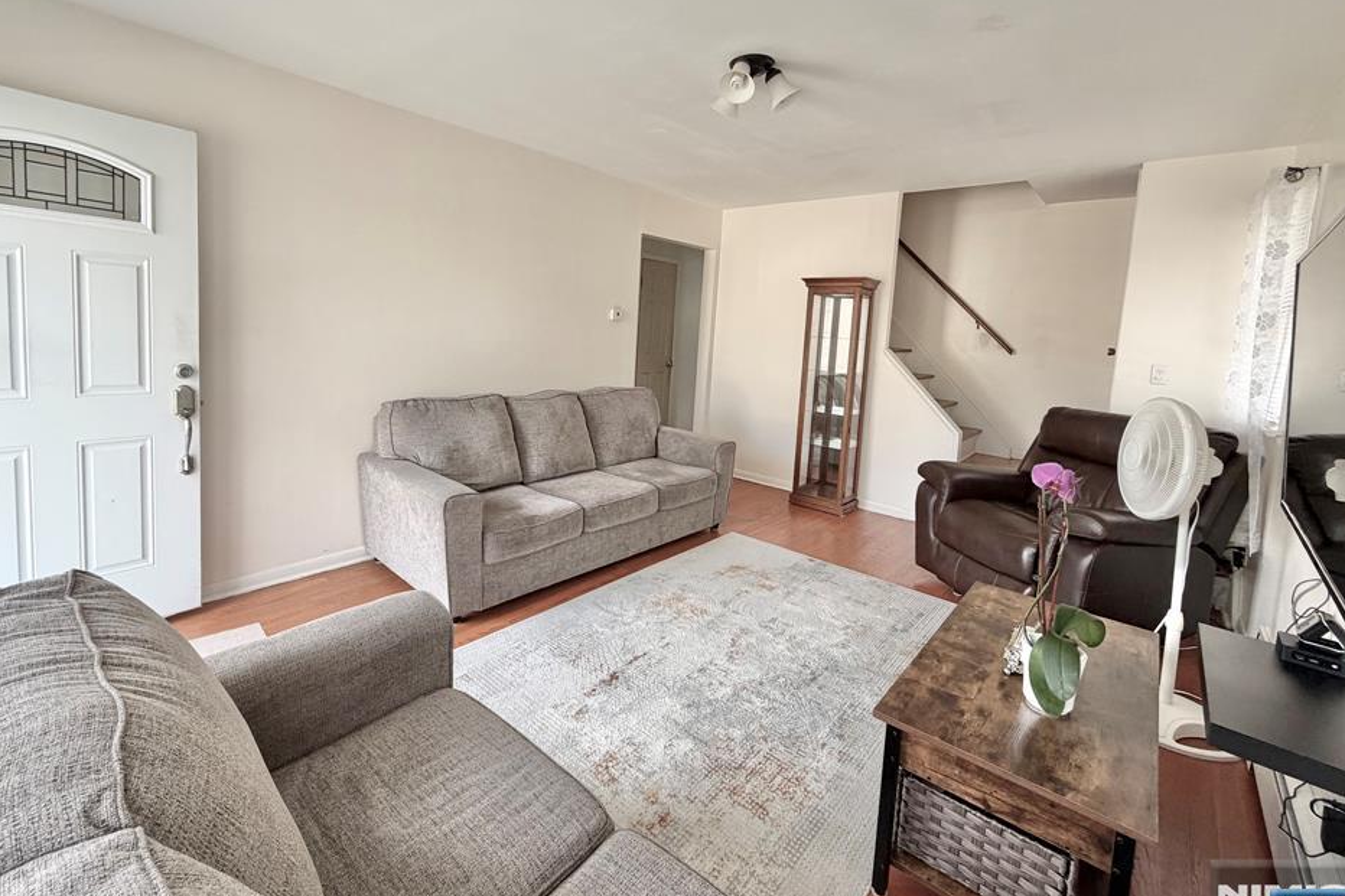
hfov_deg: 96.5
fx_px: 598
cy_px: 375
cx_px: 618
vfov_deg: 73.2
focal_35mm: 16
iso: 200
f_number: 2.2
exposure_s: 1/121
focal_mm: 2.22
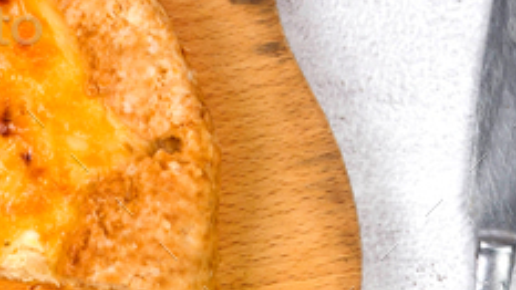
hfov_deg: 10.3
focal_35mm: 210
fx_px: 2873
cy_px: 683
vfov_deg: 5.6
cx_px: 268
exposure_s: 1/100
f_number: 6.3
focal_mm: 35
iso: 100
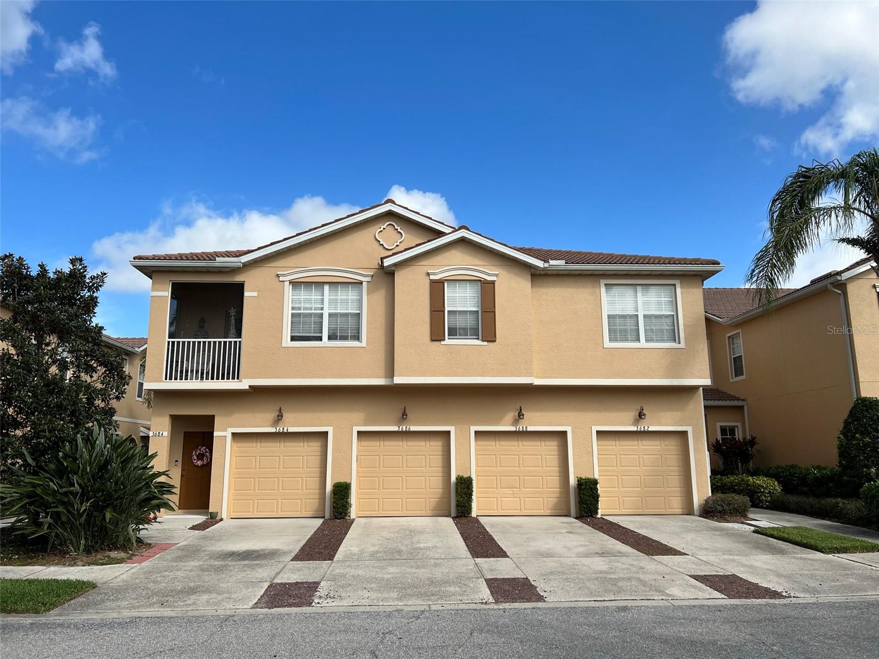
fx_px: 660
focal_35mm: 26
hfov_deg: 67.3
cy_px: 330
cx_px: 440
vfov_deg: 53.1
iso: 50
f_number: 1.5
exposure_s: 1/4274
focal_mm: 5.7
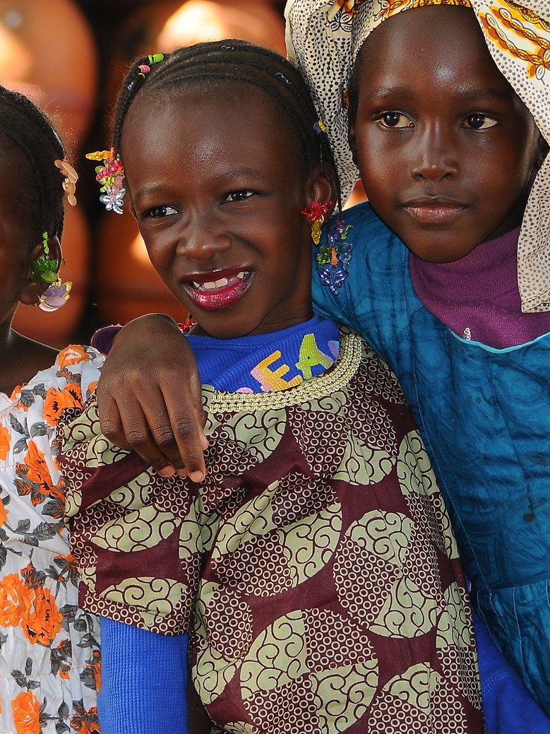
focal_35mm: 233
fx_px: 4937
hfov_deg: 6.4
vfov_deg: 8.5
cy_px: 276
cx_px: -25
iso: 250
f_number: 4.5
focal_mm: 70
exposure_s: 1/250
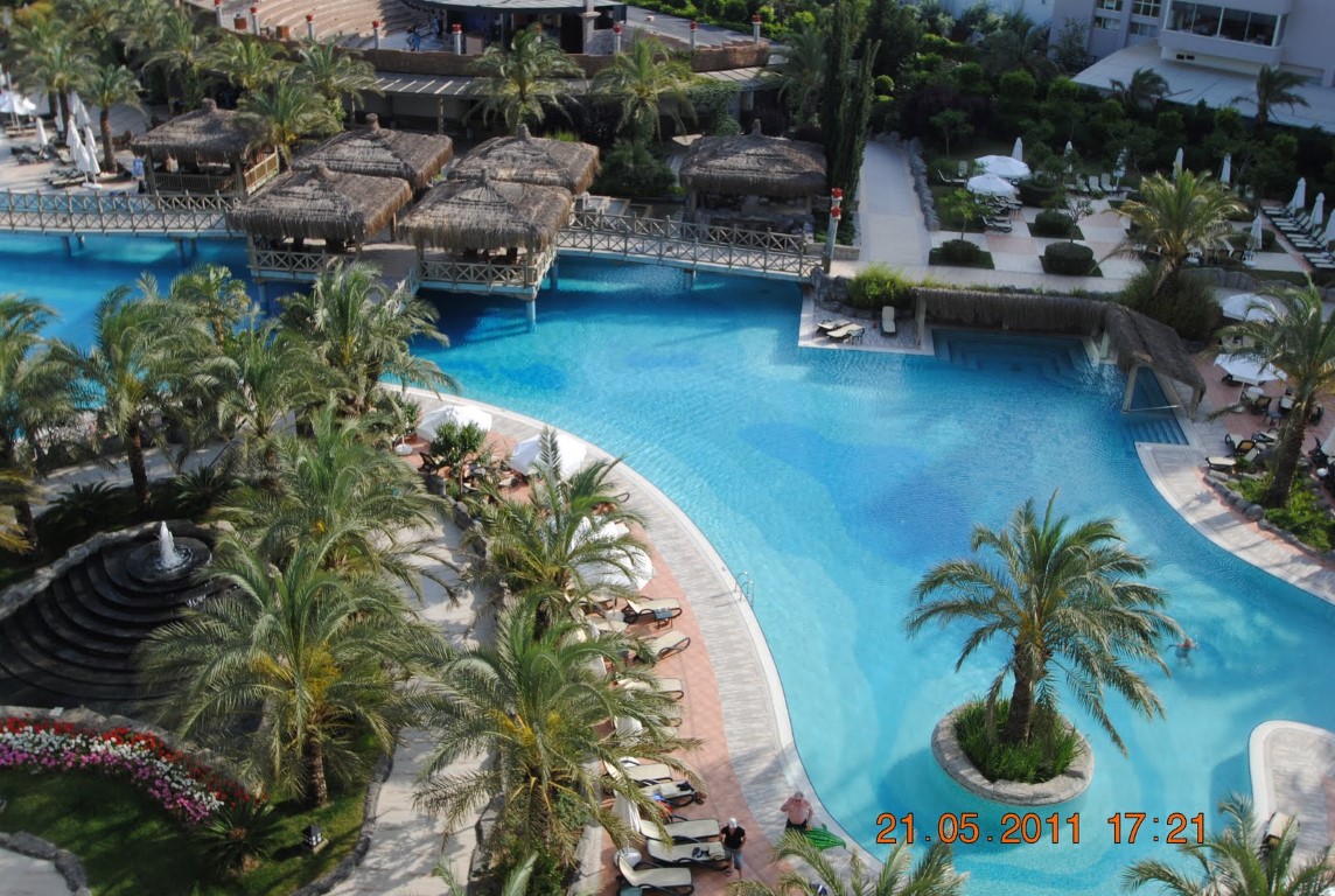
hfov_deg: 53.0
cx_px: 668
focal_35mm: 36
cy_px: 448
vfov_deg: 37.0
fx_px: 1338
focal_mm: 24
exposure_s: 1/160
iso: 100
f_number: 6.3
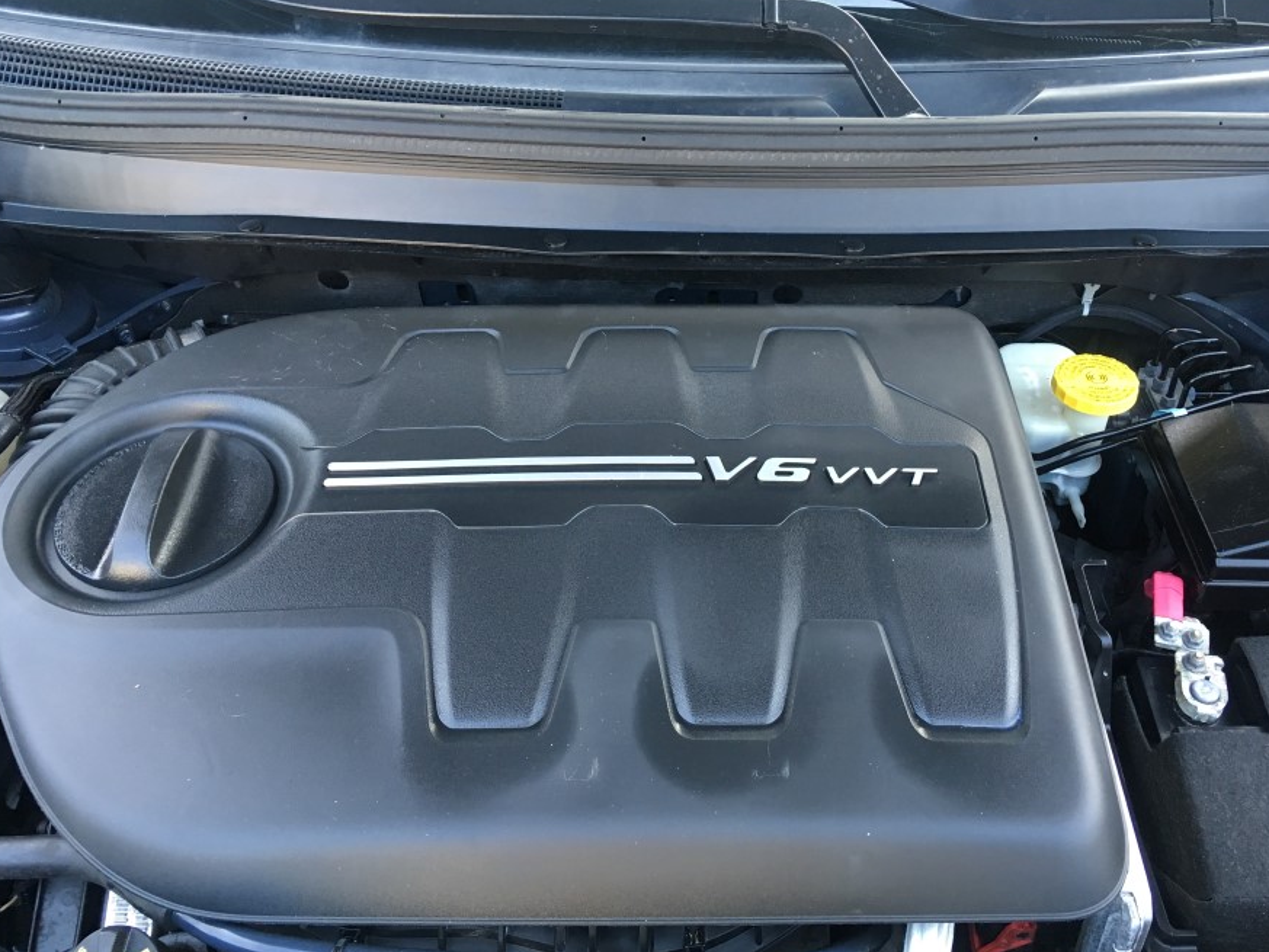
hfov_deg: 53.7
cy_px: 452
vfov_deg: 41.8
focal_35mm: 34
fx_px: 1247
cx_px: 728
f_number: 2.2
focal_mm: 4.15
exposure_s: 1/30
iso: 40
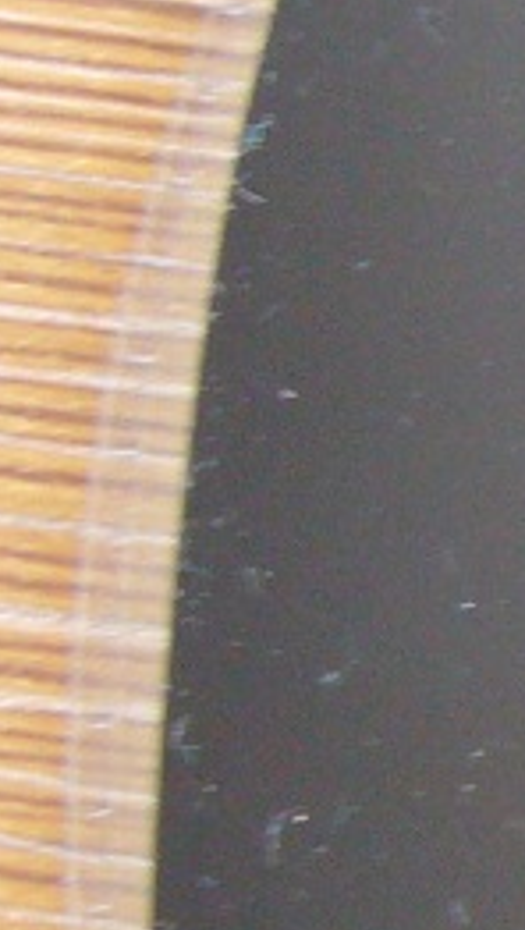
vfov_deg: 9.9
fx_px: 5378
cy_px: 573
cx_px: 2178
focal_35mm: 218
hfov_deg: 5.0
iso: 160
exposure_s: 1/13
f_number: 2.8
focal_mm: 5.8
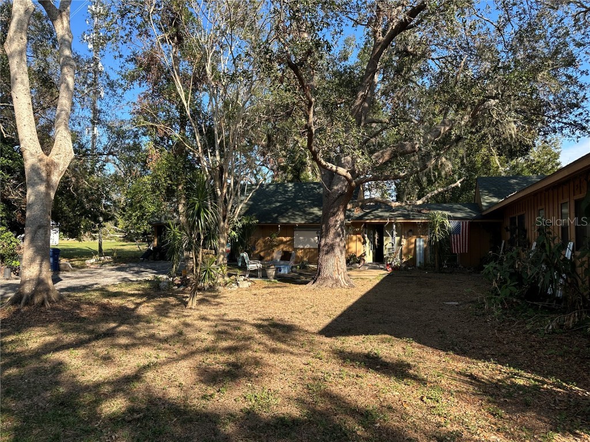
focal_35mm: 24
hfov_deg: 71.6
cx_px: 295
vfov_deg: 56.8
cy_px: 221
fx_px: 409
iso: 80
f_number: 1.78
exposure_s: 1/1272
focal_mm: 6.86
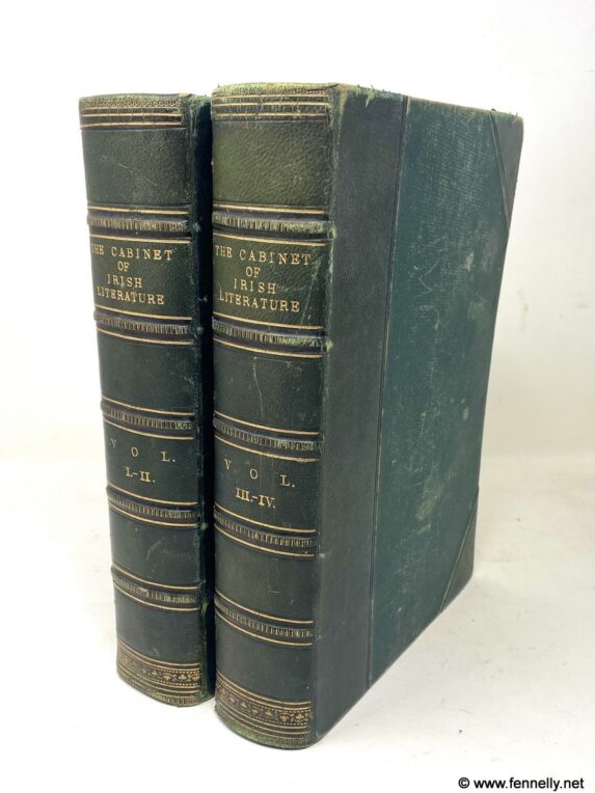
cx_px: 296
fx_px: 619
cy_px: 399
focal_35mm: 27
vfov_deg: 65.3
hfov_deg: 51.4
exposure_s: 1/133
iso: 32
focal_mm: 4.2
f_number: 1.6
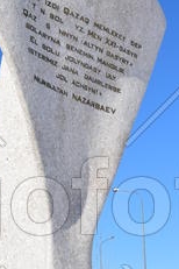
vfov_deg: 20.6
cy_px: 206
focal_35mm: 98
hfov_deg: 13.9
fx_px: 731
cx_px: 65
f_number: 9
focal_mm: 26
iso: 100
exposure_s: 1/320
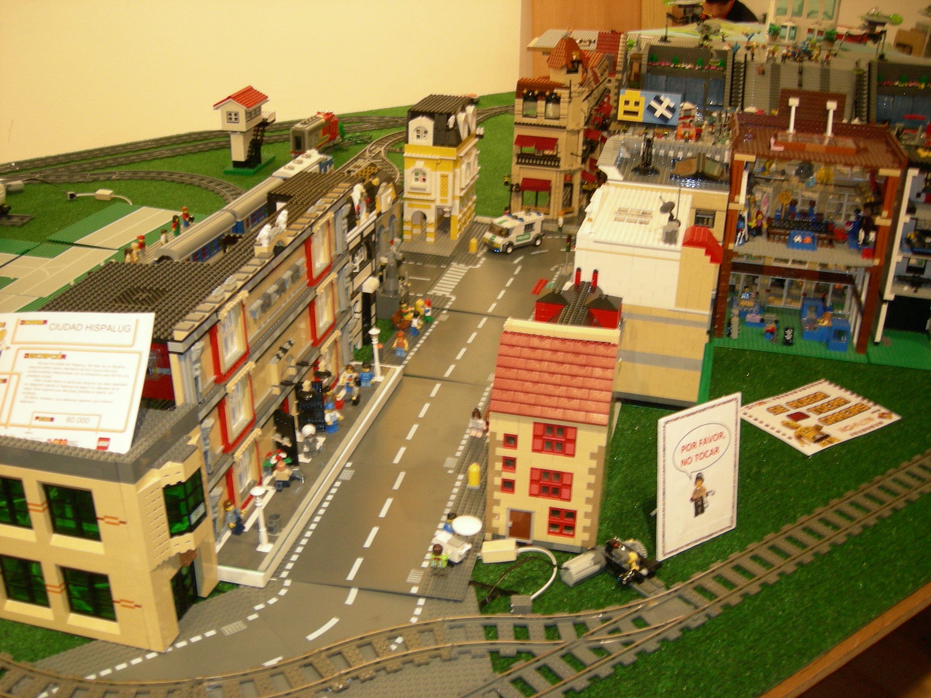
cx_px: 466
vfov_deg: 37.7
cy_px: 349
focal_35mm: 38
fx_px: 1022
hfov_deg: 49.0
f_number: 2.8
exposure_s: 1/12.1
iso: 200
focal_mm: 8
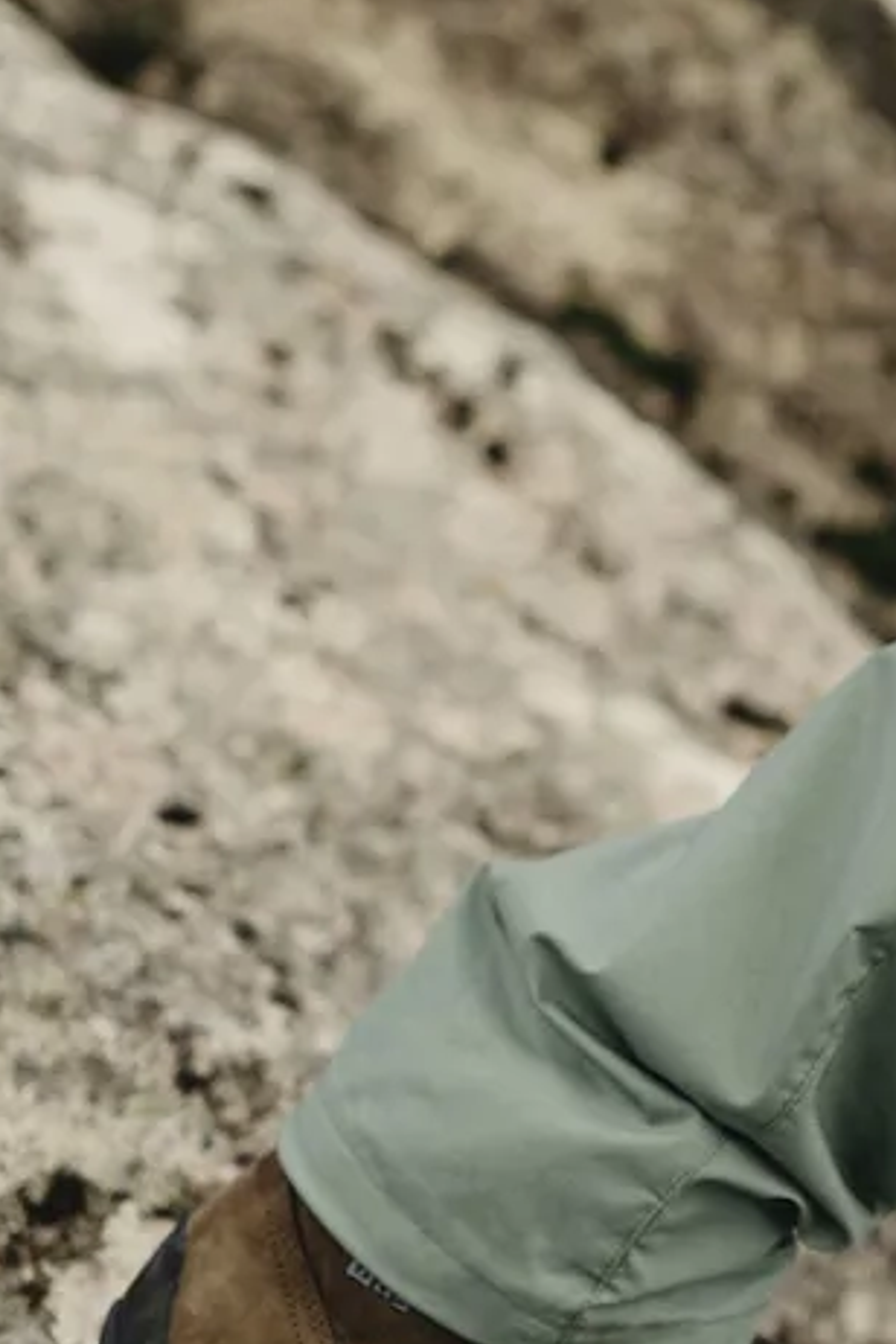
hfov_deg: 14.5
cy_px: 361
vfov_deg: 22.2
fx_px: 3397
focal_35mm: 91
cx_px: 1088
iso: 200
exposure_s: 1/640
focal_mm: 35
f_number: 2.2
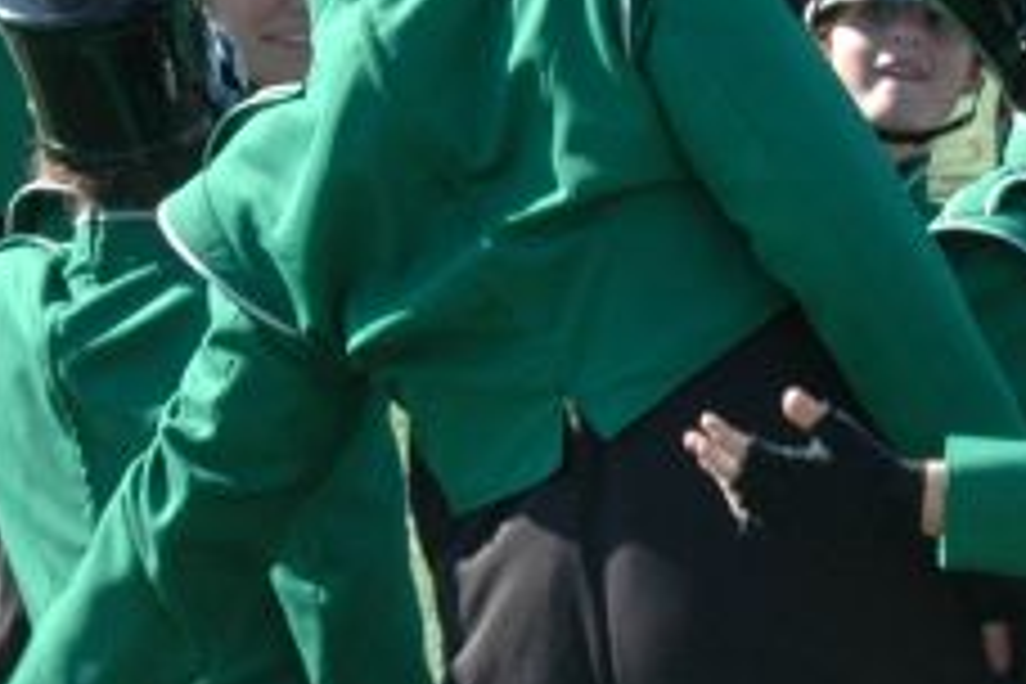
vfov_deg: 3.3
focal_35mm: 417
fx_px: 11884
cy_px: 486
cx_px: 1197
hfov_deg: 4.9
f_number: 7.1
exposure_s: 1/200
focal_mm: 62
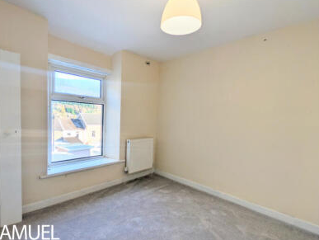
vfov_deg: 71.6
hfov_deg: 87.6
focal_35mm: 18
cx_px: 148
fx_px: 166
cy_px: 128
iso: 43
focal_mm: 2.23
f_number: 1.95
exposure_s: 1/163
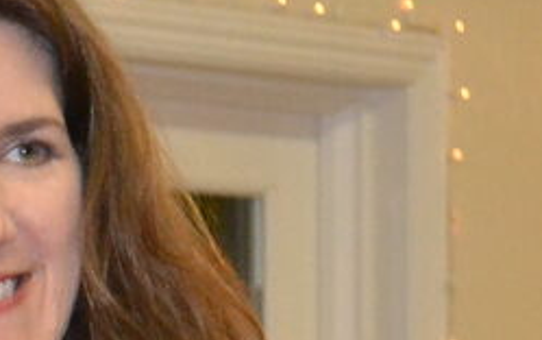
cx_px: -505
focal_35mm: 275
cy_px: 624
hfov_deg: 7.4
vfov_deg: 4.7
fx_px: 4059
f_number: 5
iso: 3200
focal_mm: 35
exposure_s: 1/60
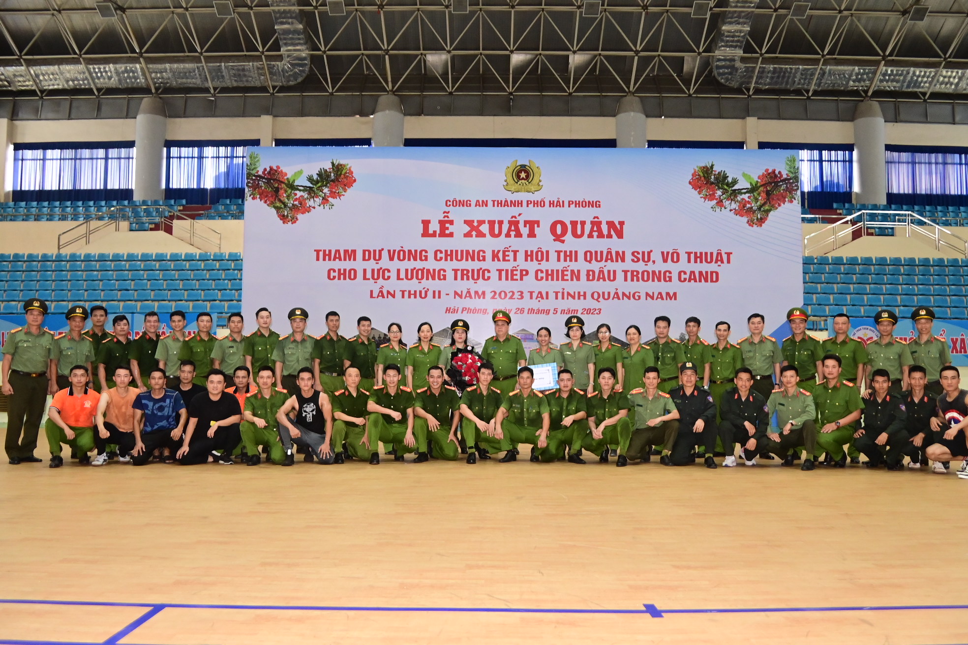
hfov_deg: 67.4
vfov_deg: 47.9
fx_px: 726
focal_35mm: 27
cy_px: 322
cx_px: 484
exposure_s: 1/200
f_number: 3.5
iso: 2000
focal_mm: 18
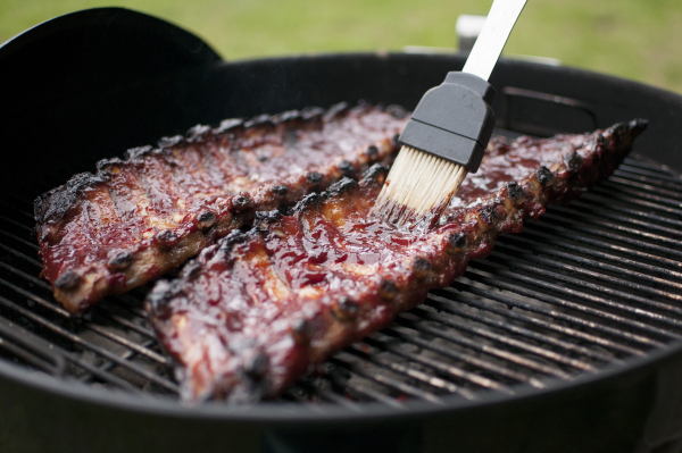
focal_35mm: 52
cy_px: 226
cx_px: 341
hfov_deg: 37.9
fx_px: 994
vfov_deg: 25.7
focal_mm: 35
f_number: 1.8
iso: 400
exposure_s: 1/1000
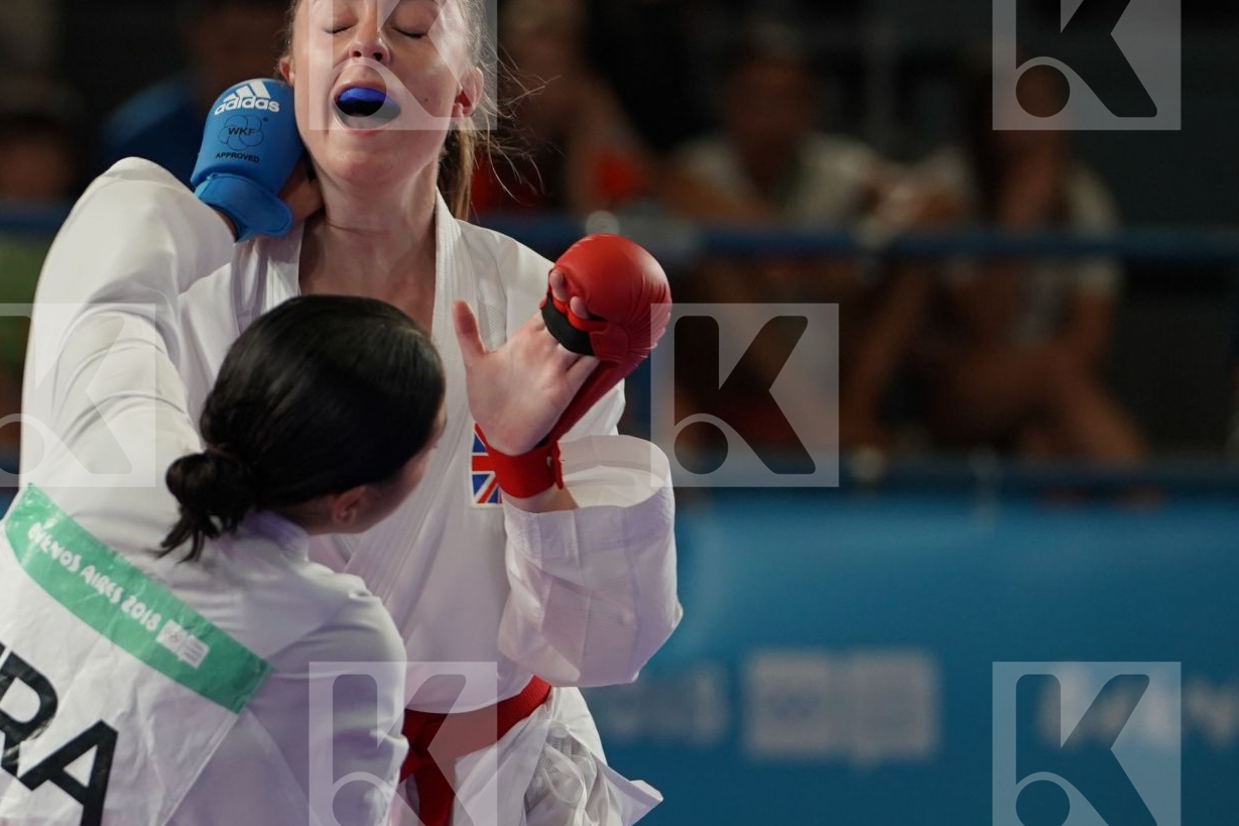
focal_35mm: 397
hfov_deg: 5.2
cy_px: 395
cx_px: 403
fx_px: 13661
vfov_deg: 3.5
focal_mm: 181
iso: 1000
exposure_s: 1/1000
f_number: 2.8
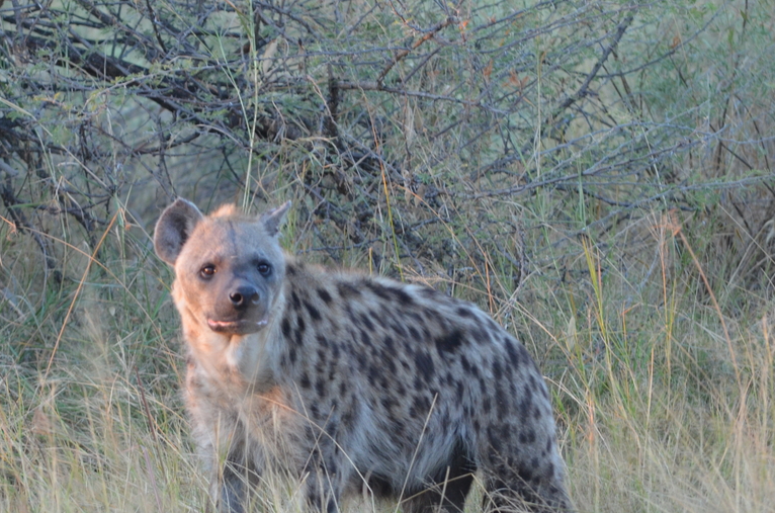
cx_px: 289
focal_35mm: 414
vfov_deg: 3.3
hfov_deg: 5.0
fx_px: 8889
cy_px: 311
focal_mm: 165
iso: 1000
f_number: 5
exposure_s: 1/125
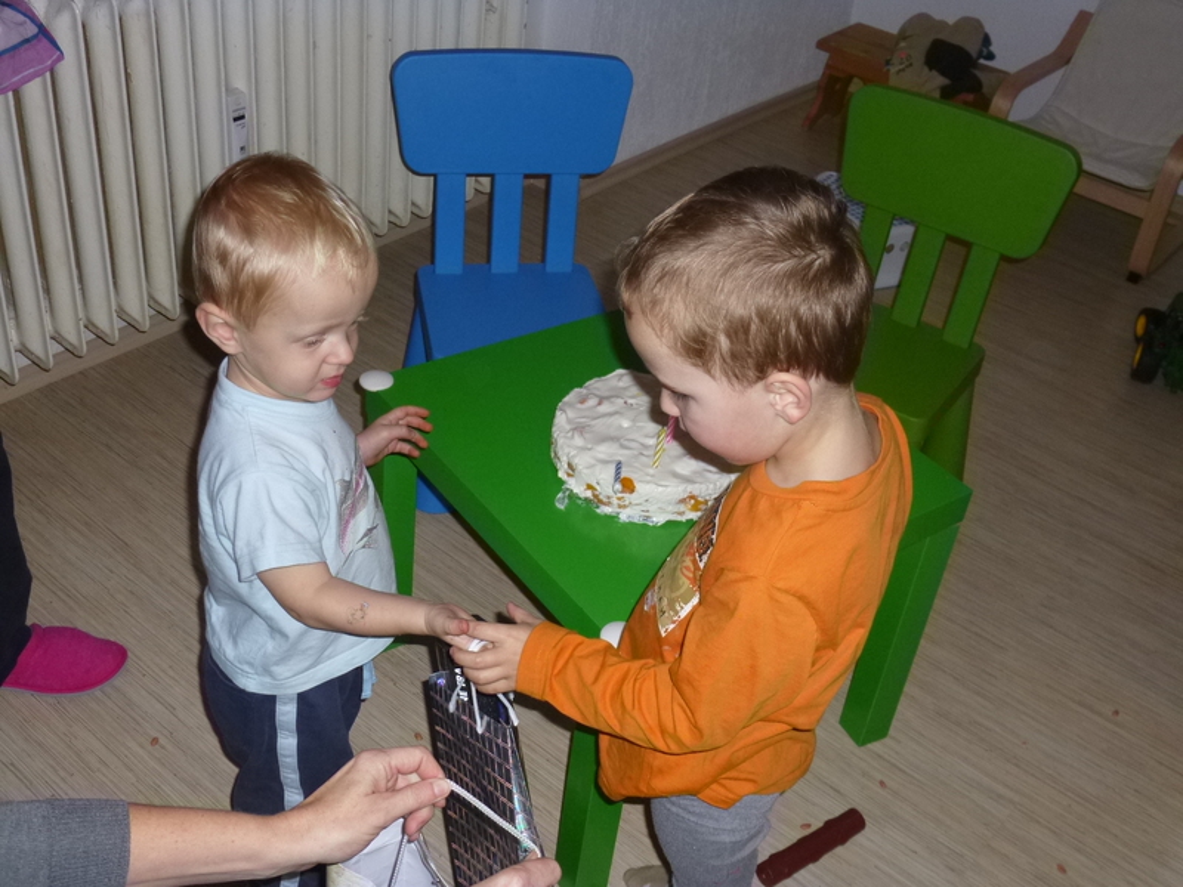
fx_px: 1230
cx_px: 592
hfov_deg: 51.4
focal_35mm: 36
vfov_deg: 39.7
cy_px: 444
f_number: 3.6
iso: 200
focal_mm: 6.5
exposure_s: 1/125
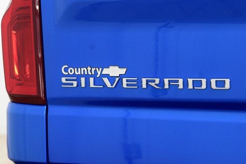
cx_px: 123
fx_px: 718
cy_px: 82
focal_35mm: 105
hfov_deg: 19.5
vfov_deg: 13.0
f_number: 6.3
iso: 1600
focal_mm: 70
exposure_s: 1/30
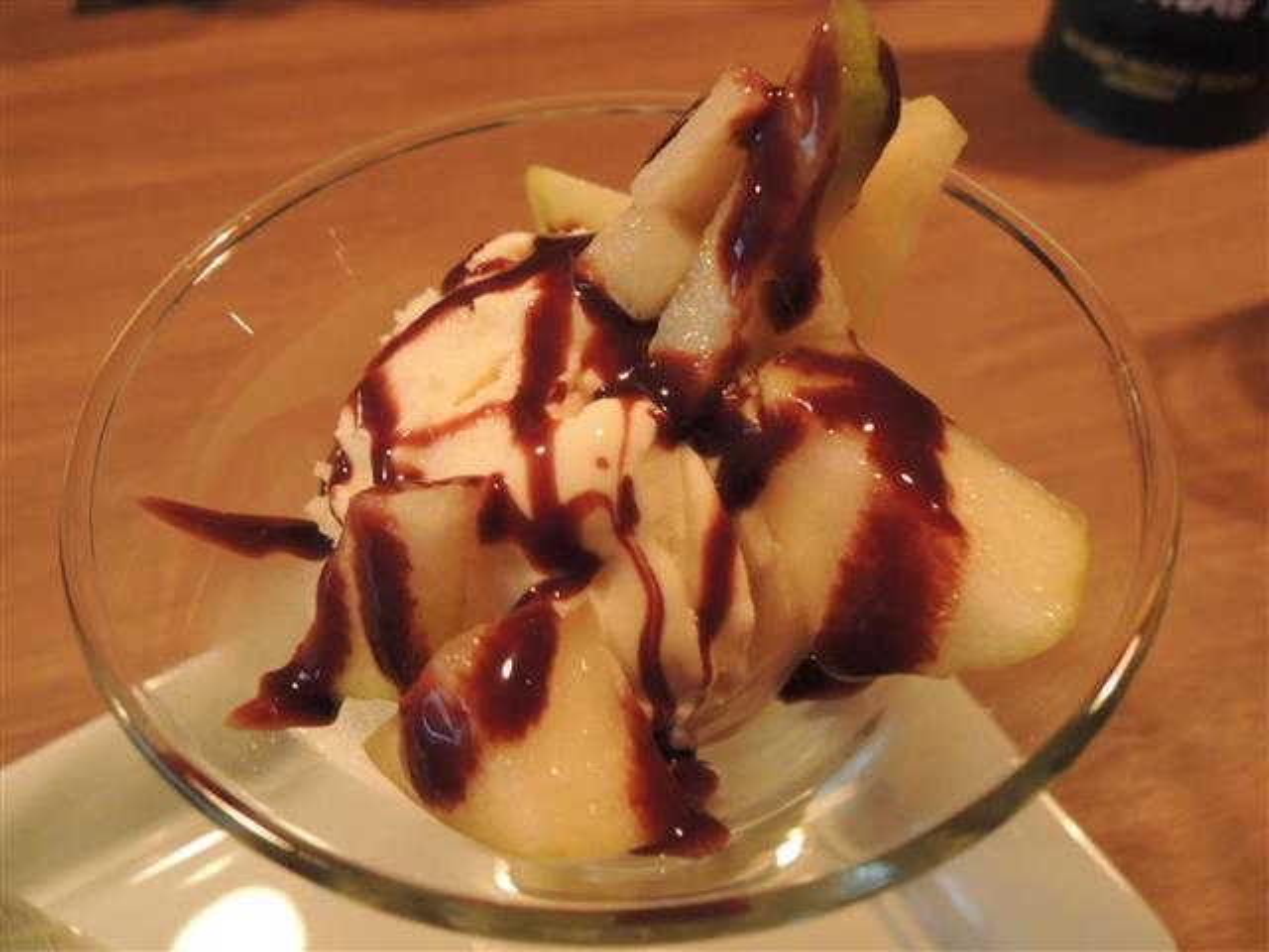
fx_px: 880
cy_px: 476
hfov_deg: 71.6
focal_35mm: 24
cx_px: 634
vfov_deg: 56.8
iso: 720
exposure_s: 1/8
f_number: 2.8
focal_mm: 4.3
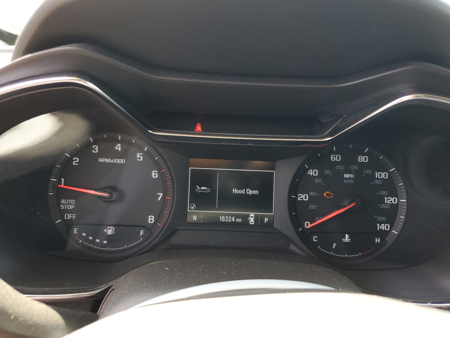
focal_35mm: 26
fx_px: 338
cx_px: 225
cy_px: 169
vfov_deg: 53.1
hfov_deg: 67.3
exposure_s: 1/120
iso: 57
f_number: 1.5
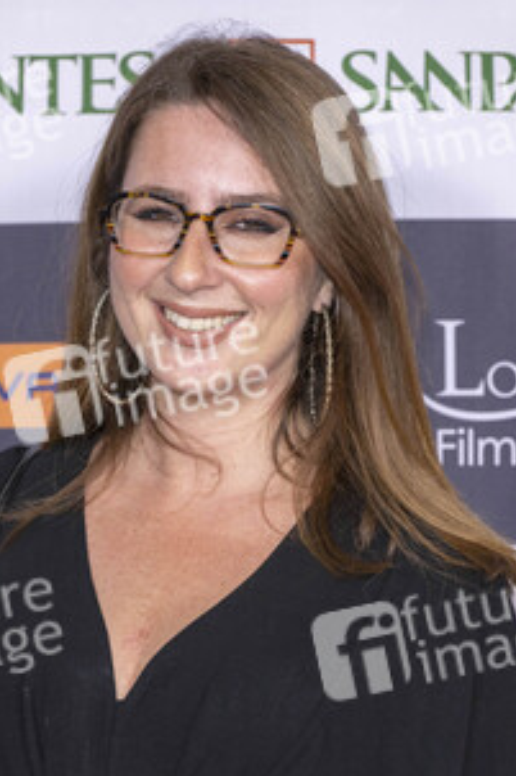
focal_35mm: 159
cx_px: 211
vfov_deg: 12.9
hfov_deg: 8.6
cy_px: 511
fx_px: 3422
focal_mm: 120
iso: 800
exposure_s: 1/200
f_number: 5.6
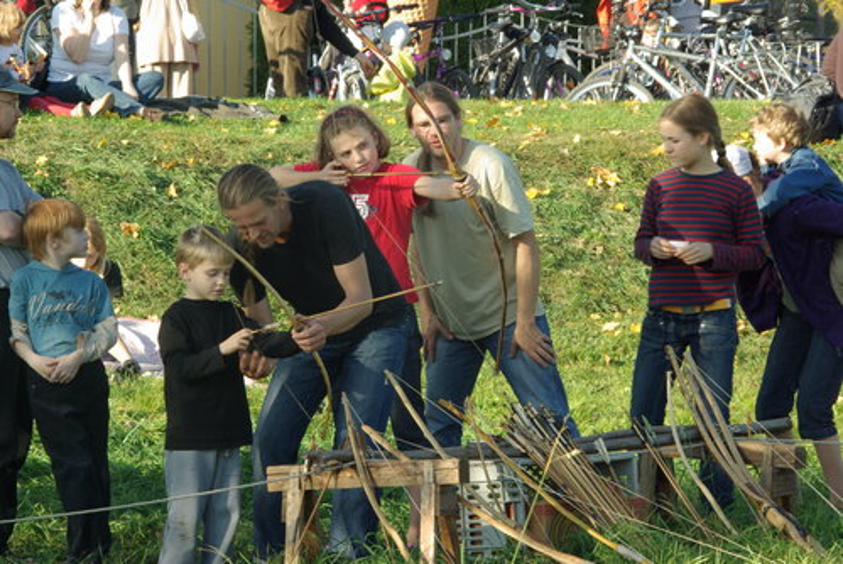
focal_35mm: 202
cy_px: 282
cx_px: 422
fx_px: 4747
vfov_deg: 6.8
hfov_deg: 10.1
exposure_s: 1/45
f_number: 19
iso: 400
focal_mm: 135
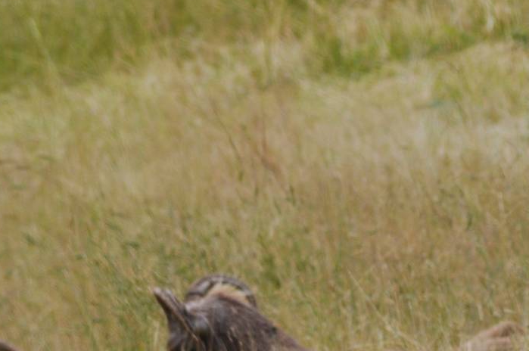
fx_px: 15114
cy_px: 269
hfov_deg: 2.0
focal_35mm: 1030
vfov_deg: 1.3
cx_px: 329
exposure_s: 1/500
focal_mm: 300
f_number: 8
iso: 200
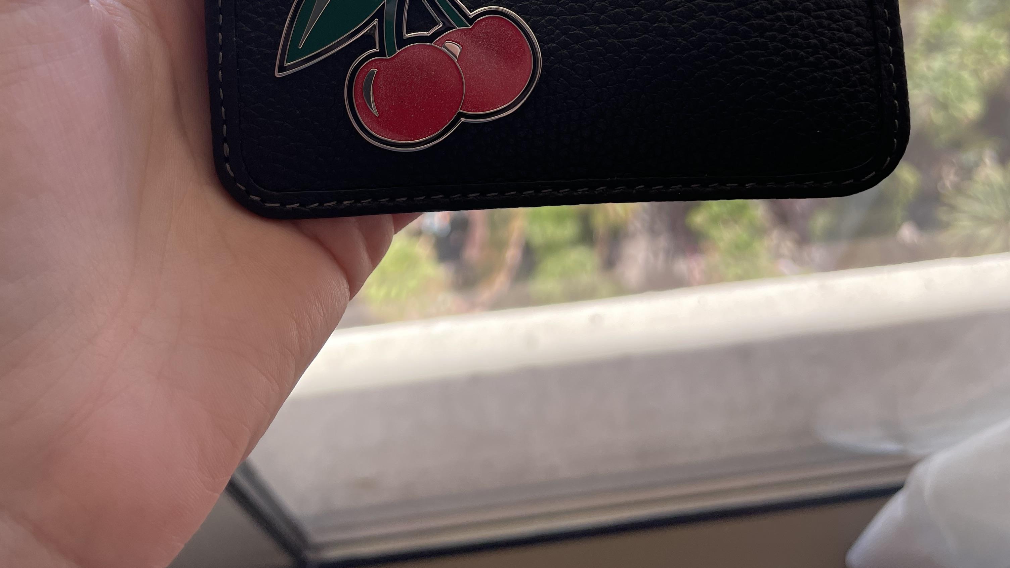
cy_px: -48
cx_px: 502
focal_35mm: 38
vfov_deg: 28.5
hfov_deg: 52.8
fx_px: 1018
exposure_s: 1/171
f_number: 1.6
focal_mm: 4.2
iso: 32
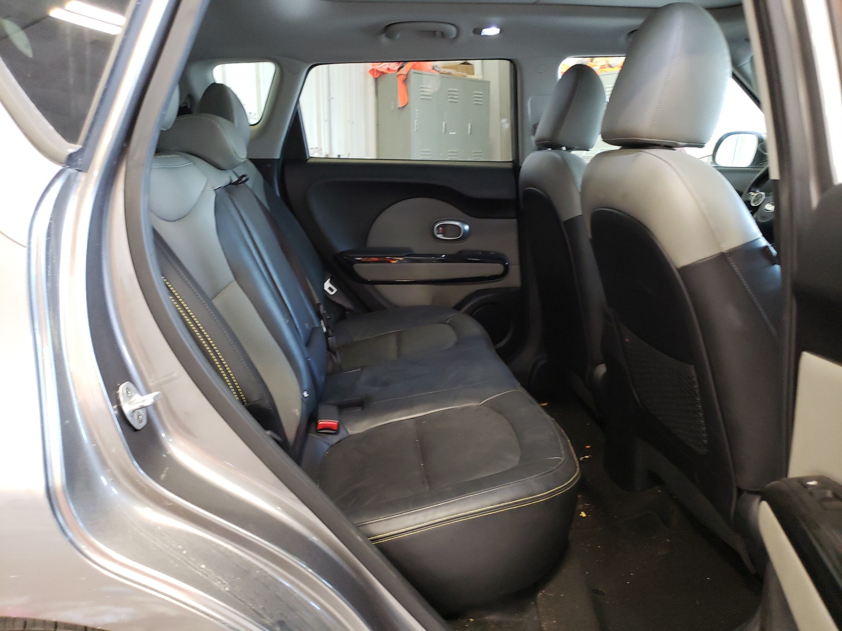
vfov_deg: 53.1
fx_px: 632
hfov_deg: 67.3
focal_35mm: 26
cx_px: 421
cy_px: 316
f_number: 1.5
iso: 269
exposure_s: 1/40
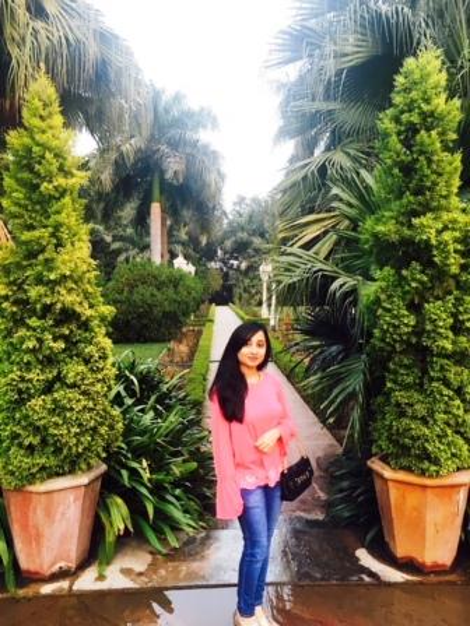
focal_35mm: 29
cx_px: 235
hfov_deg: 48.2
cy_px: 313
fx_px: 525
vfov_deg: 61.7
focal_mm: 4.15
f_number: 2.2
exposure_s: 1/33
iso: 40
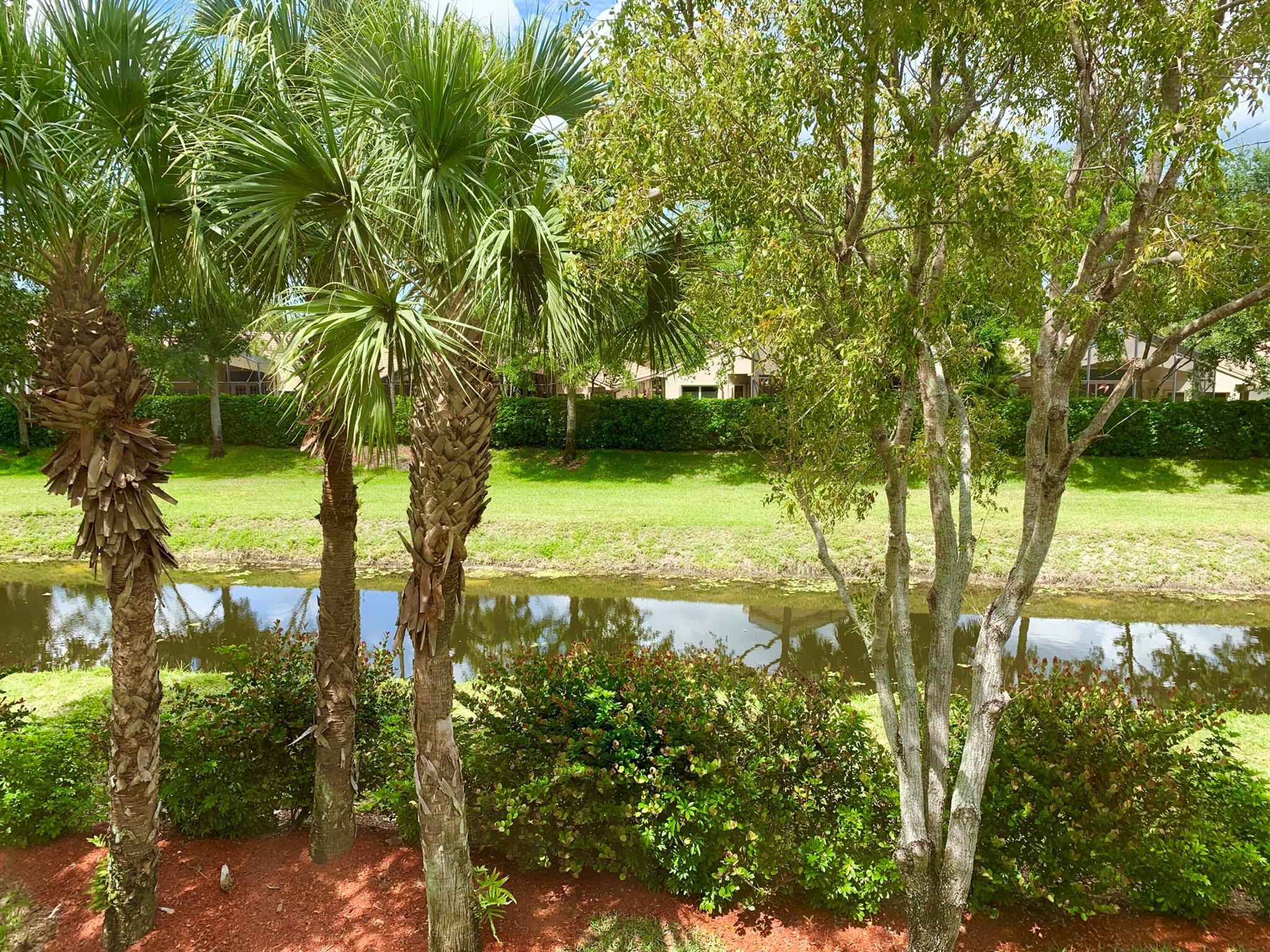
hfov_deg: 67.3
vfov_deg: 53.1
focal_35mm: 26
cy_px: 476
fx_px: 954
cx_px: 635
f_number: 1.8
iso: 25
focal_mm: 4.25
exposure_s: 1/669
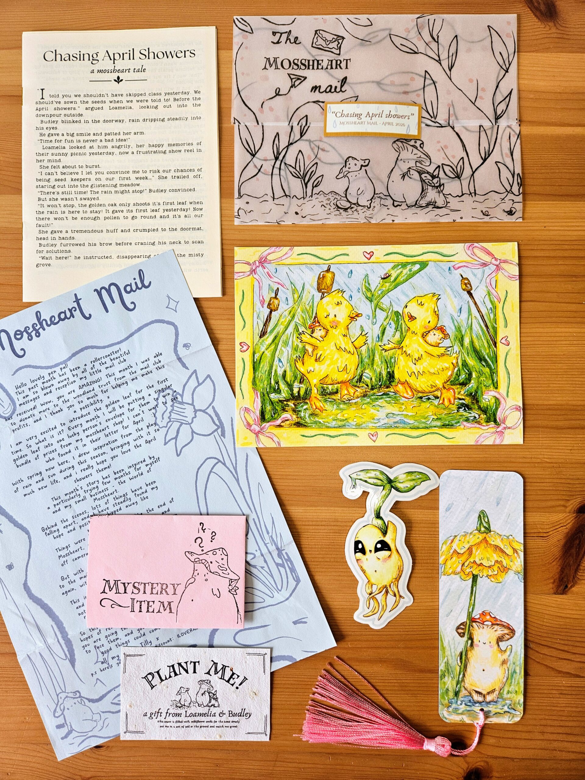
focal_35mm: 23
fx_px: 518
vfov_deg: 73.9
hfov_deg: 58.9
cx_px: 292
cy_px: 390
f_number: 1.8
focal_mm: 5.4
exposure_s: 1/100
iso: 100
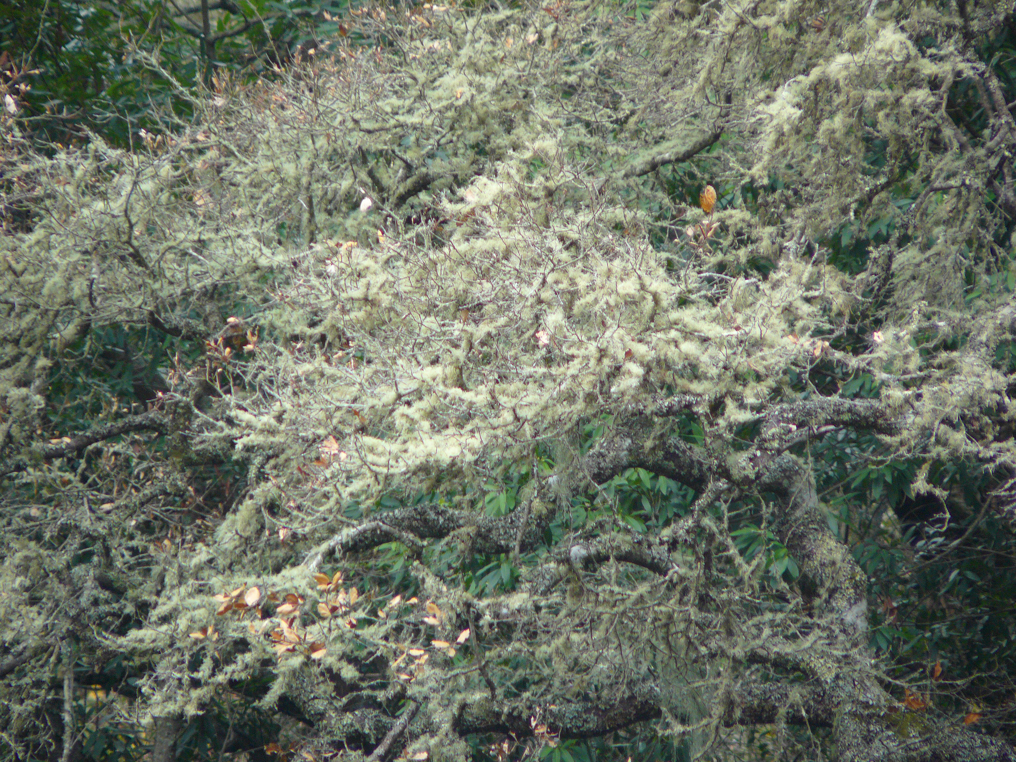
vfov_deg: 3.4
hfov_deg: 4.6
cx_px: 508
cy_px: 381
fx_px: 12679
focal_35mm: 432
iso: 100
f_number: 3.3
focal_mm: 72
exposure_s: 1/80
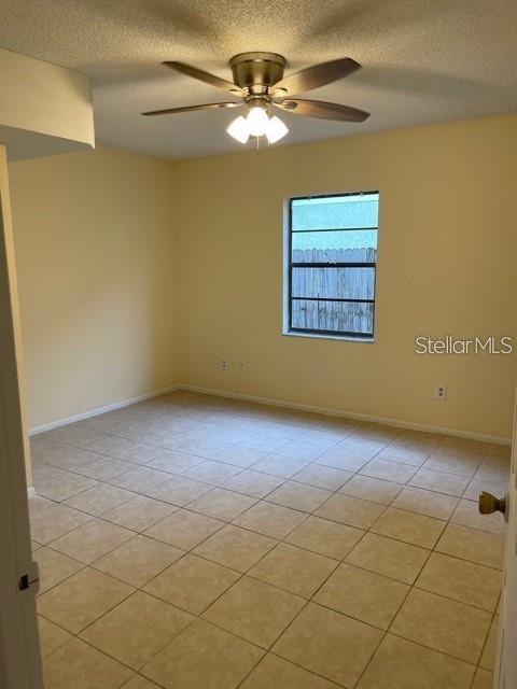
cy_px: 344
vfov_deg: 67.3
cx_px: 258
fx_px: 518
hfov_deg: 53.1
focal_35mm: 26
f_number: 1.6
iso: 100
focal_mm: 5.1
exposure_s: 1/120
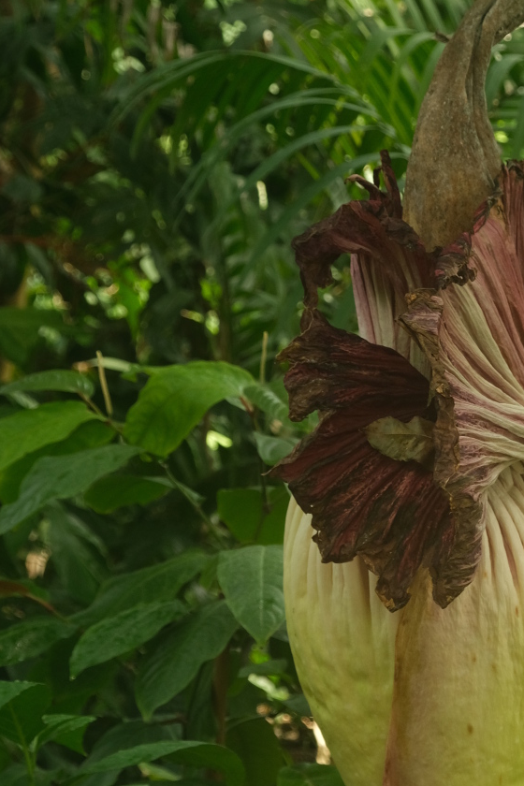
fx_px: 2904
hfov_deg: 10.3
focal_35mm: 133
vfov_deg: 15.4
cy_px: 427
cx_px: 488
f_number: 5.6
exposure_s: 1/140
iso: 800
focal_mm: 46.3
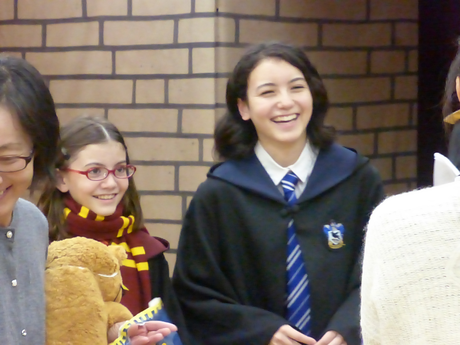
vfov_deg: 10.4
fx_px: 1887
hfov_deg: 13.9
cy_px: 172
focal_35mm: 142
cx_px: 230
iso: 3200
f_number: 5.4
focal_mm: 23.1
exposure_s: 1/40
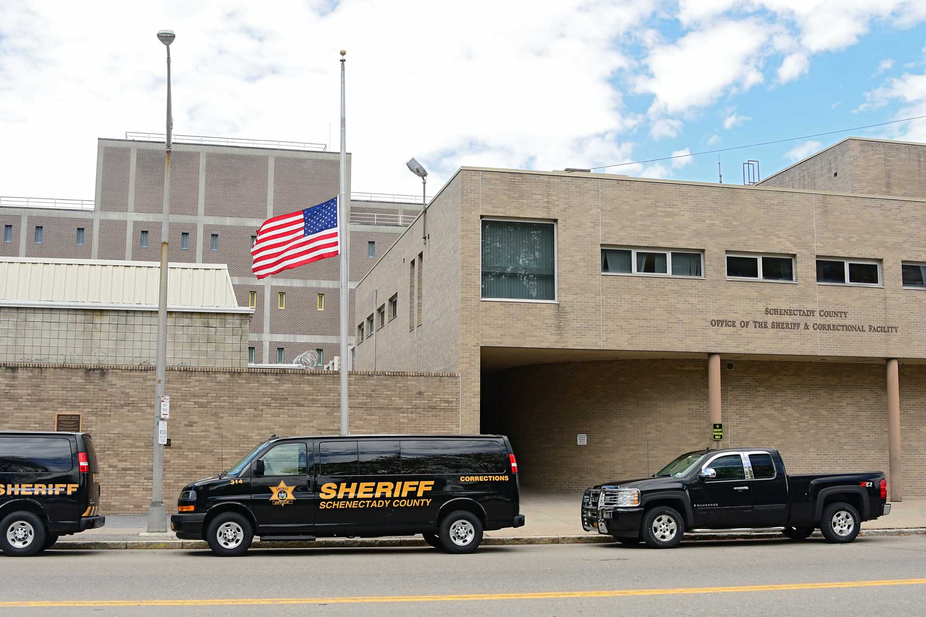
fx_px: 1080
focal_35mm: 42
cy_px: 308
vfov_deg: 31.9
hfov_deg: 46.4
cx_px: 463
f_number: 5
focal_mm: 28
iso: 320
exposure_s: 1/640
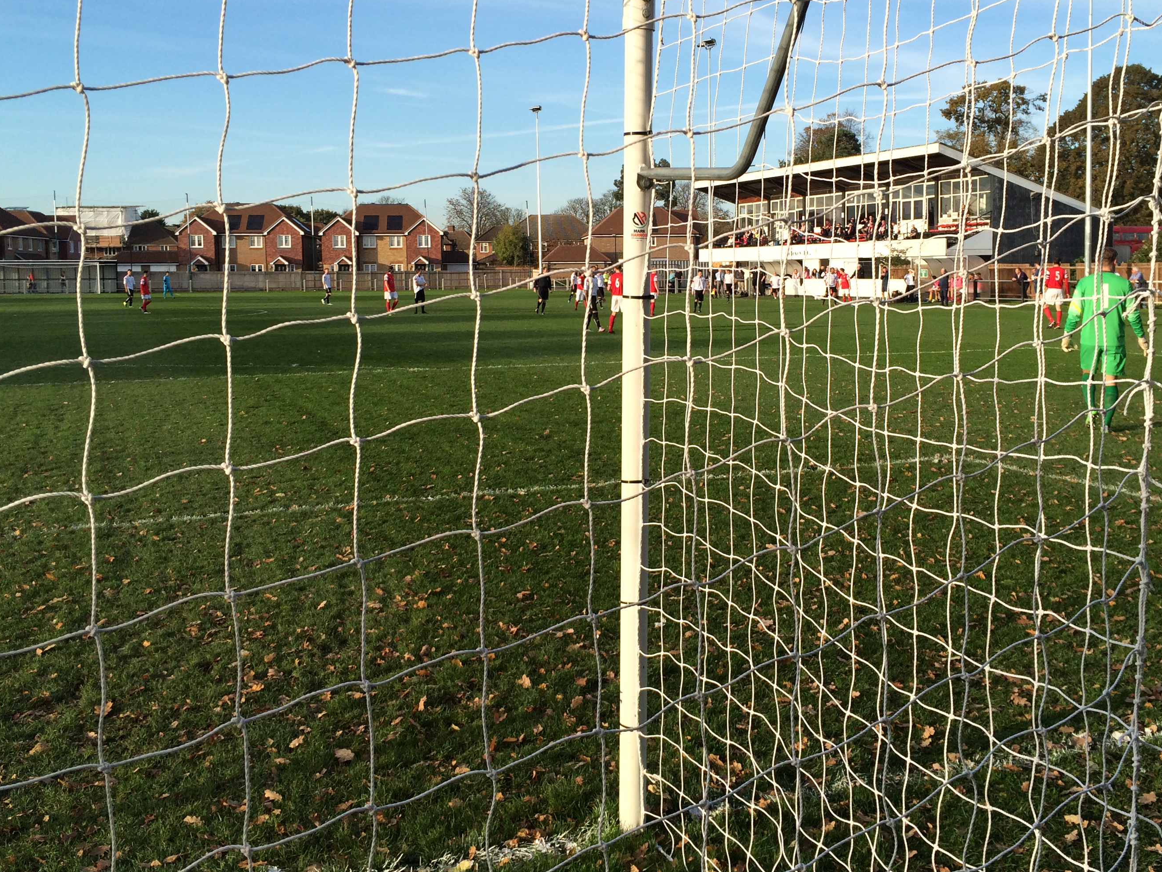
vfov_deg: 39.5
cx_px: 628
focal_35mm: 36
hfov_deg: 51.3
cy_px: 353
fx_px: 1209
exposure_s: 1/1053
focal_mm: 4.15
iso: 32
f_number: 2.2
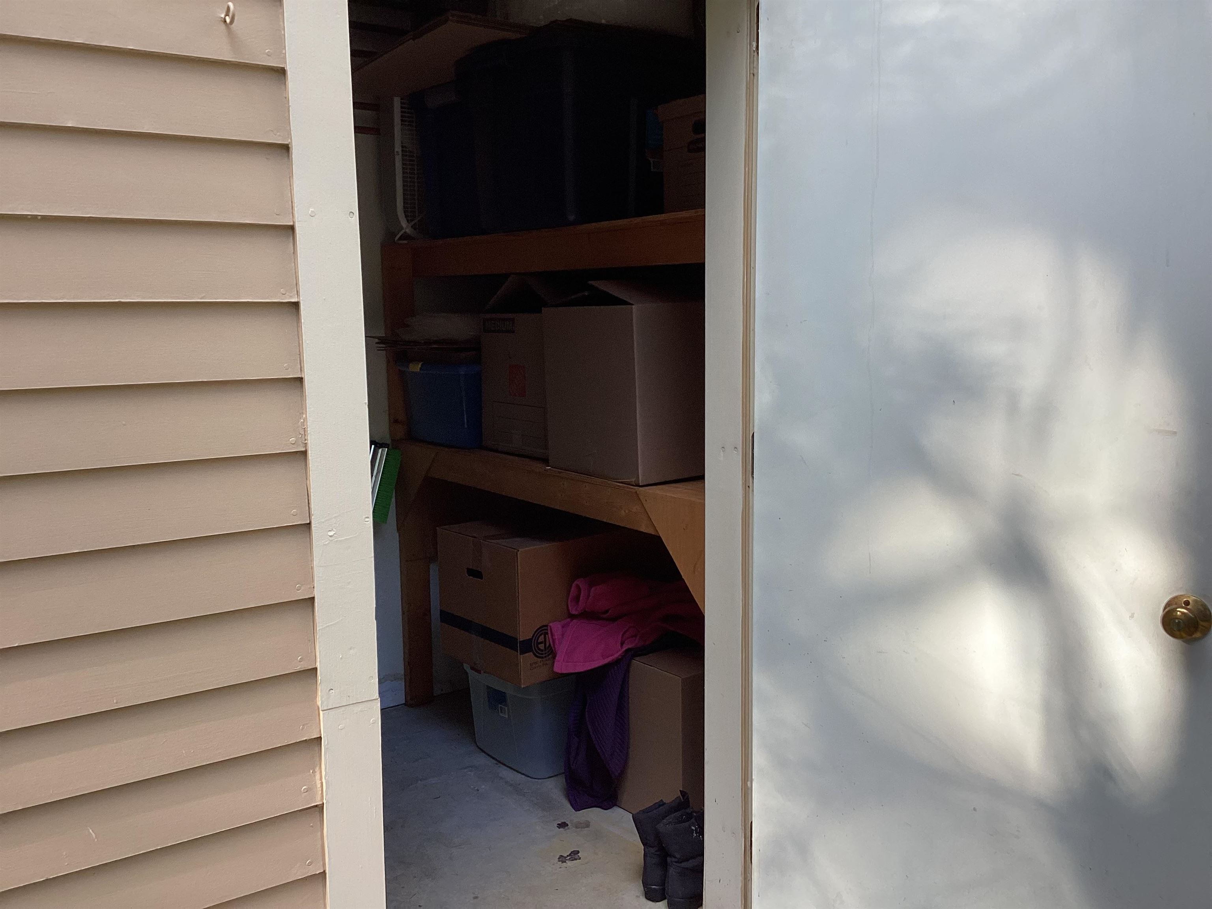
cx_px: 606
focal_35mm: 31
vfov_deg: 45.4
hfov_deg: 58.4
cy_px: 454
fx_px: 1085
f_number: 2.4
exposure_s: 1/120
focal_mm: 3.3
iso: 50
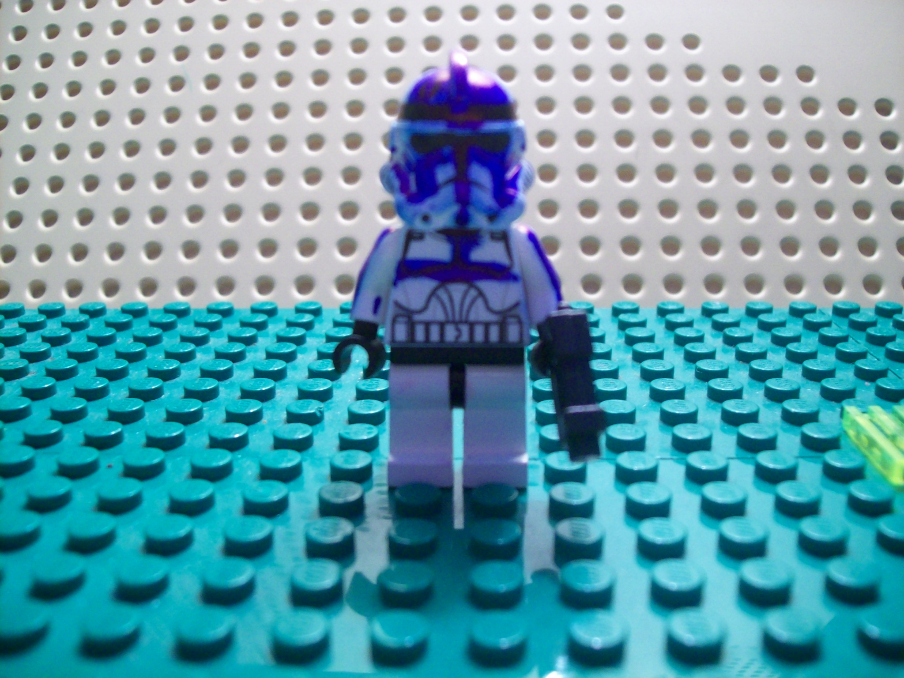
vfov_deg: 39.7
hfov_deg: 51.4
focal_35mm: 36
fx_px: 940
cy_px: 339
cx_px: 452
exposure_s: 1/14.1
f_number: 2.7
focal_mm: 6
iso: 160
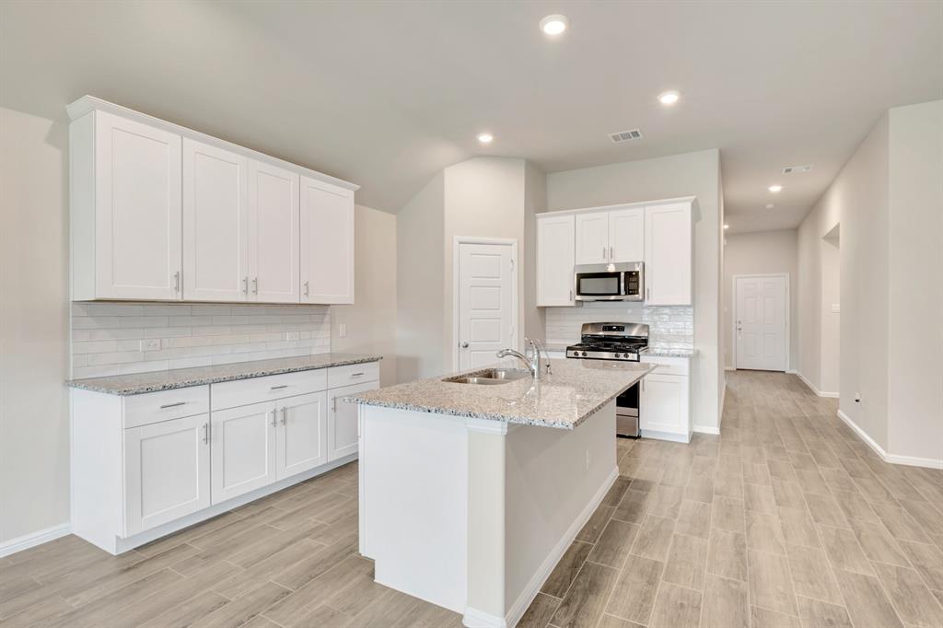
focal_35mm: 18
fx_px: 458
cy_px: 314
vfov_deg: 68.8
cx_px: 472
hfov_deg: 91.6
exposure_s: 1
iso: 100
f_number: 9
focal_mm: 17.5
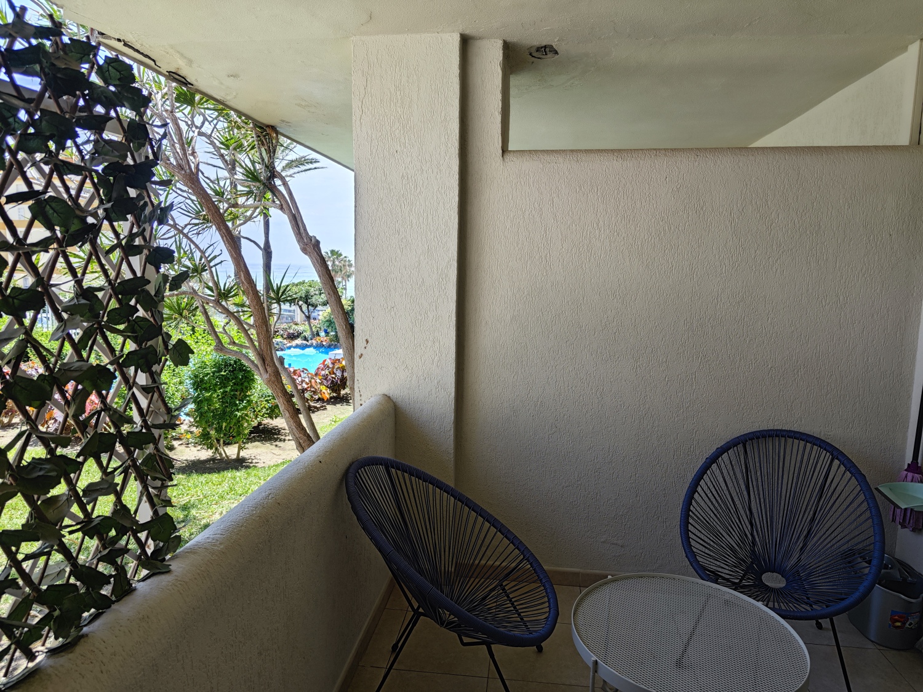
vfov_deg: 58.9
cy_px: 346
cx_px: 462
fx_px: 613
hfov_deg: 73.9
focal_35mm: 23
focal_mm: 5.43
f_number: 1.8
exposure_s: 1/179
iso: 50
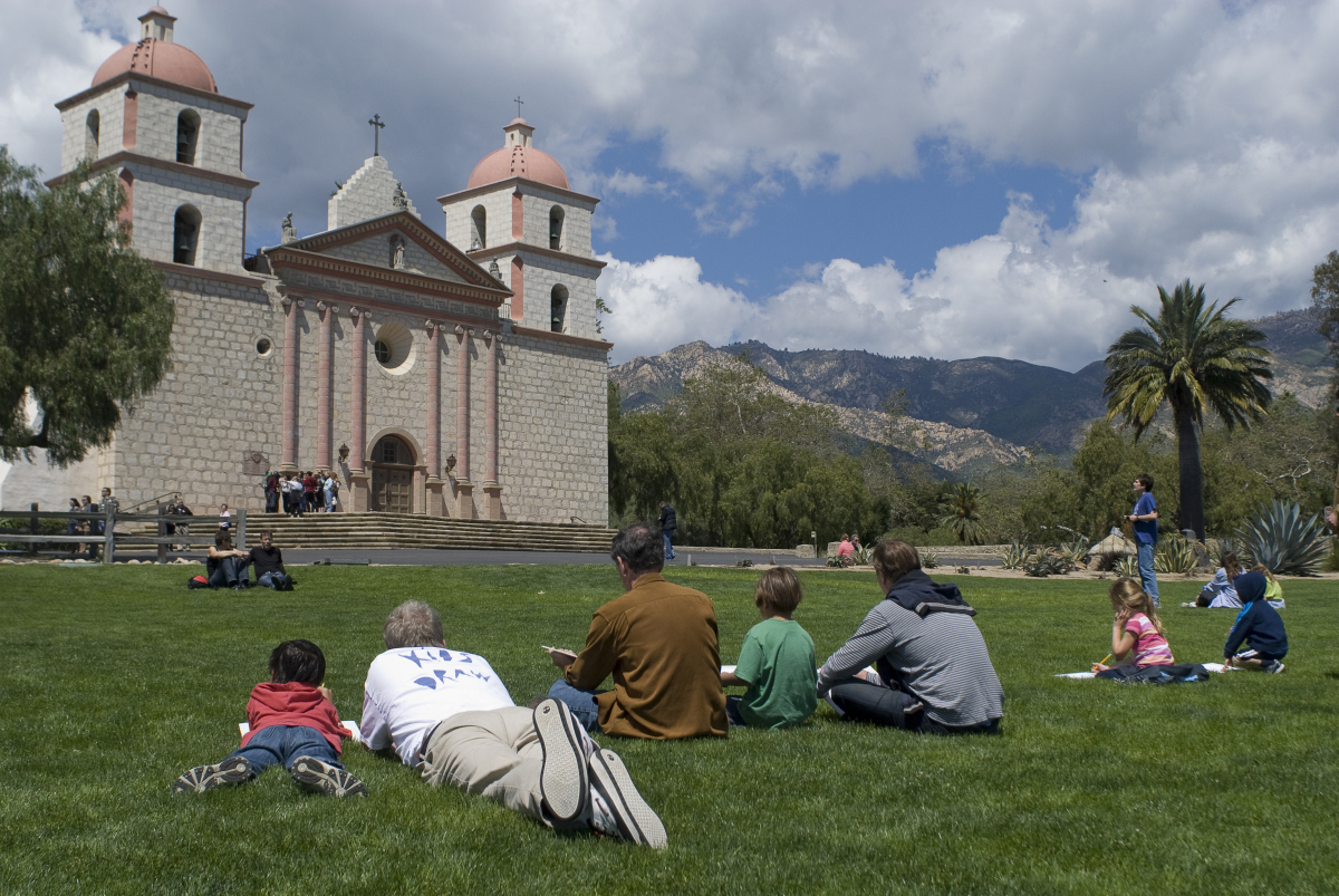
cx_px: 670
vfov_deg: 32.0
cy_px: 448
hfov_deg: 46.4
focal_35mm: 42
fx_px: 1564
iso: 200
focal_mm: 28
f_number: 8
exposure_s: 1/800
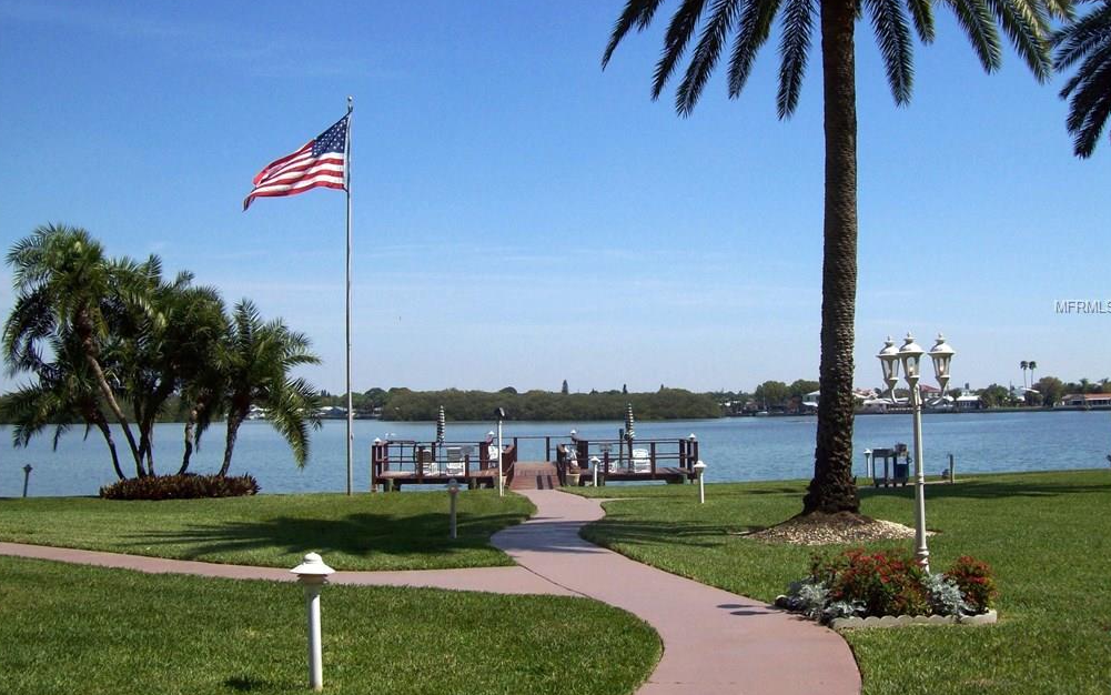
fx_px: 1181
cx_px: 553
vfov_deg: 32.7
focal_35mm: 39
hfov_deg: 50.4
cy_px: 307
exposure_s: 1/853
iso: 80
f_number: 4.8
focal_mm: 6
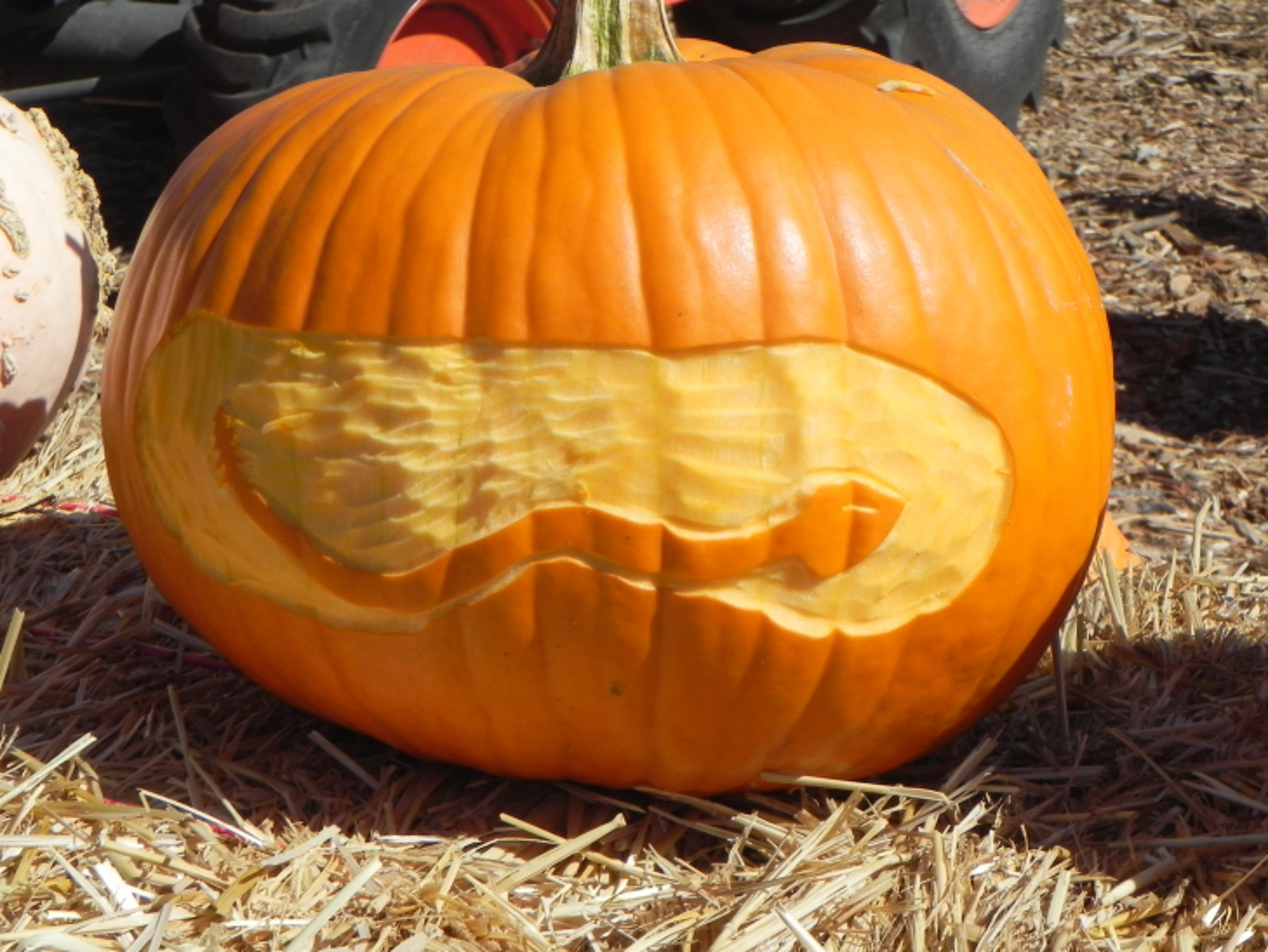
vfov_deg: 12.7
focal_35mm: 117
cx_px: 634
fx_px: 4286
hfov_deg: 16.8
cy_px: 476
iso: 160
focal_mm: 20.8
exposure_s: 1/550
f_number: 8
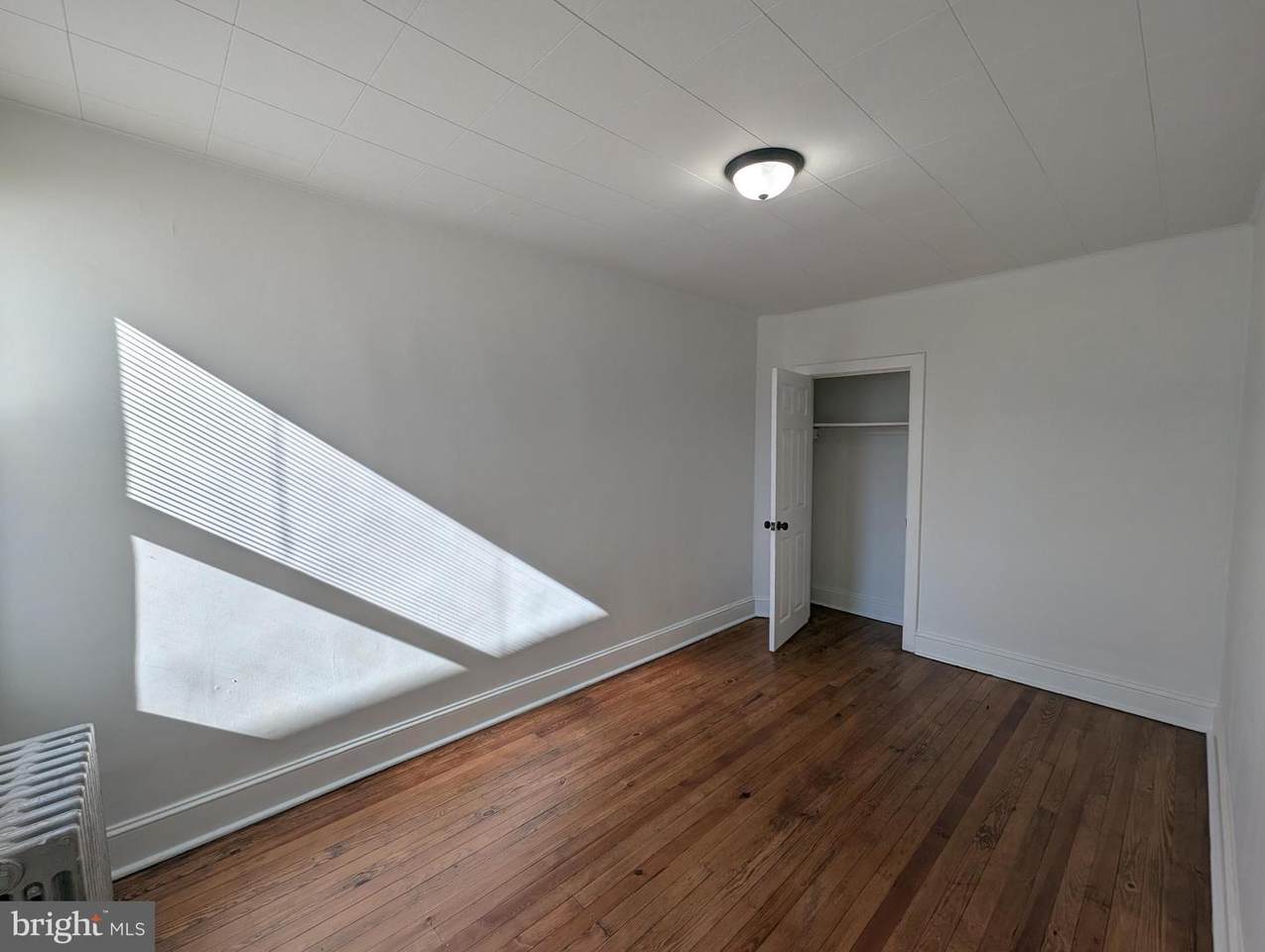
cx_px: 632
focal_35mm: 13
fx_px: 476
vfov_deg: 90.1
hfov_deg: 106.1
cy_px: 476
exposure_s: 1/311
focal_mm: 1.95
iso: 48
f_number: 2.2
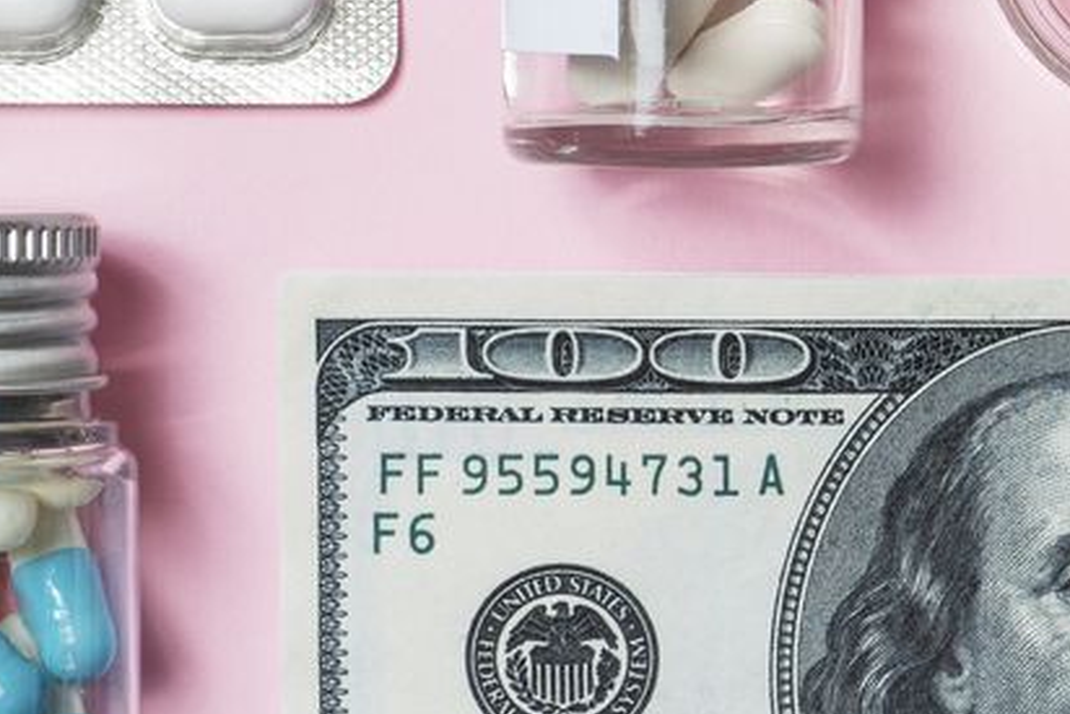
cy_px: -158
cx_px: 1202
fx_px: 7790
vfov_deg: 5.2
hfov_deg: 7.8
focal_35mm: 262
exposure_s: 1/100
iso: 100
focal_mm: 90
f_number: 14
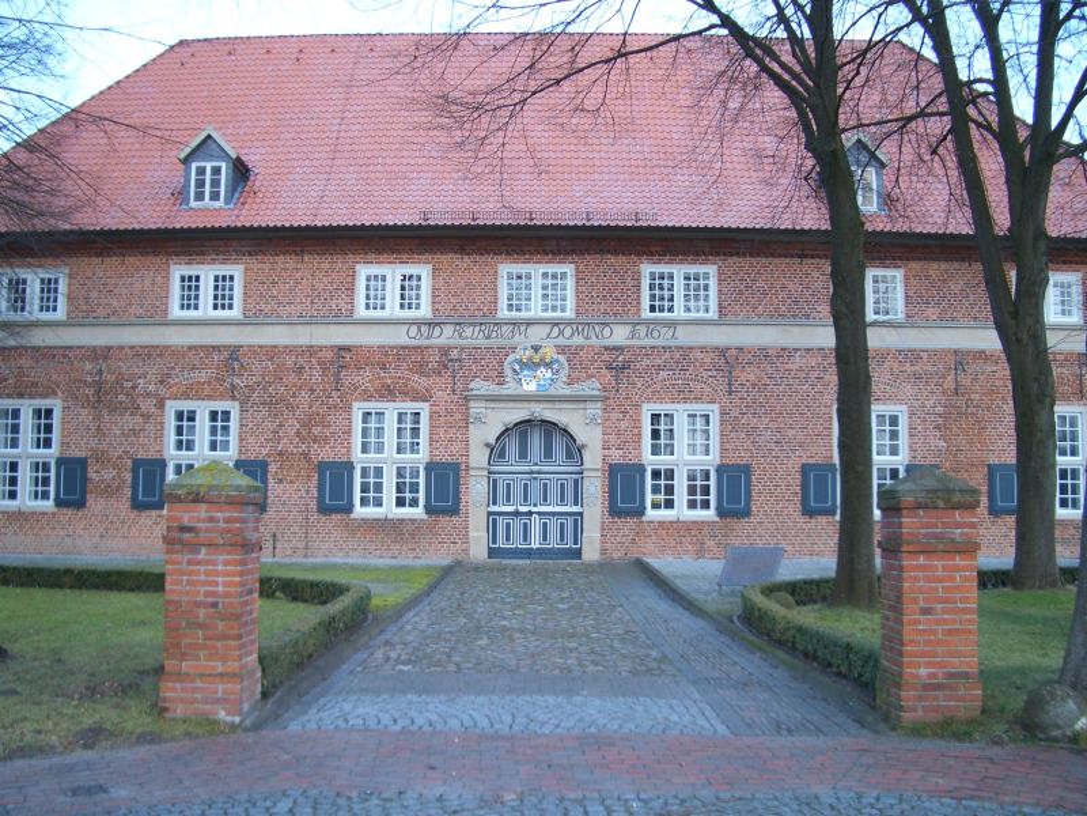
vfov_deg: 40.7
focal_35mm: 35
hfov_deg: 52.6
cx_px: 544
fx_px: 1099
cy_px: 408
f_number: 2.6
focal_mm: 5.8
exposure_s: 1/60
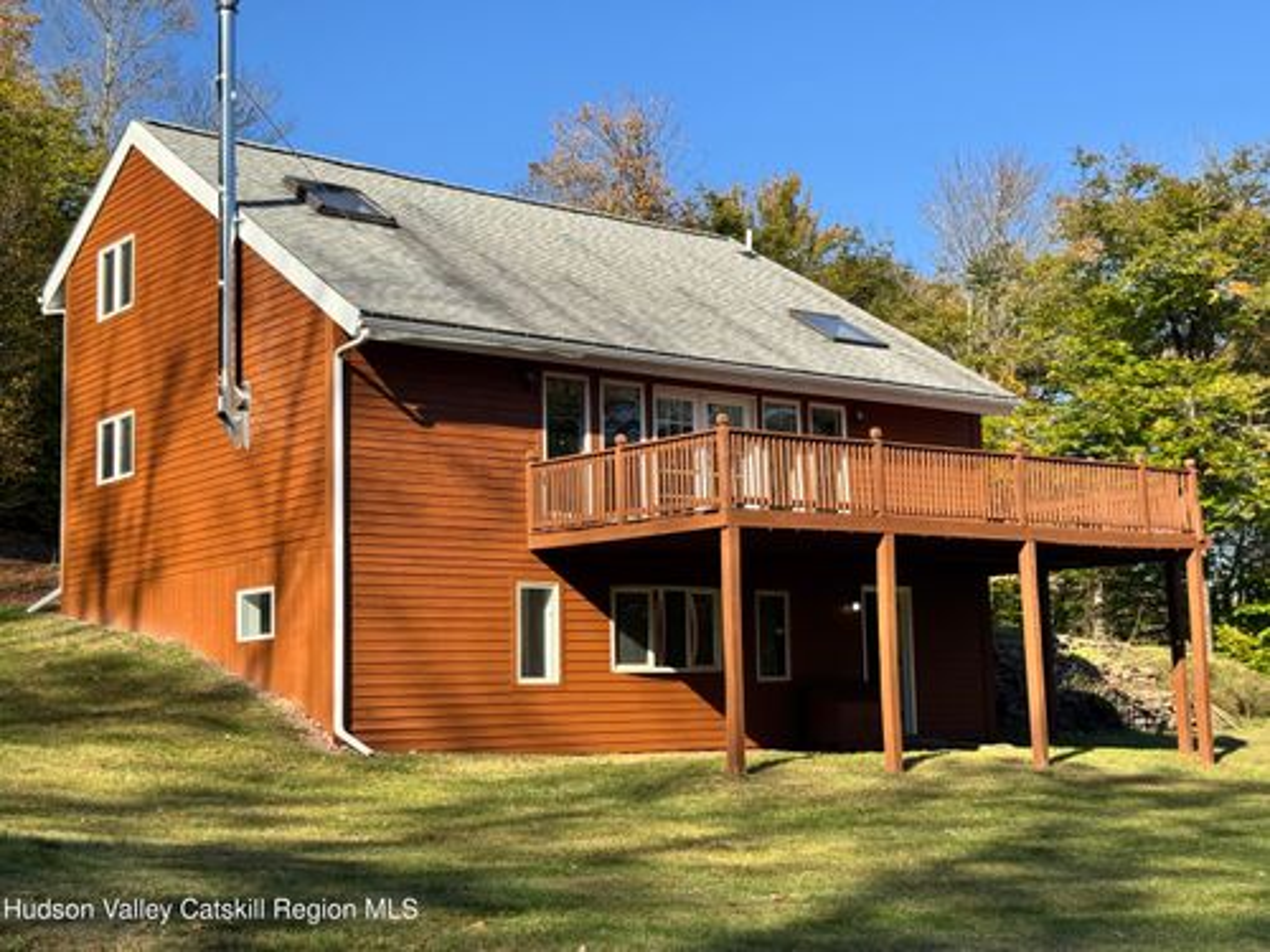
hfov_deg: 39.7
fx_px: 1761
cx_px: 635
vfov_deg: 30.3
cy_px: 476
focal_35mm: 48
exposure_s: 1/2513
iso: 64
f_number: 1.78
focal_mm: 6.76
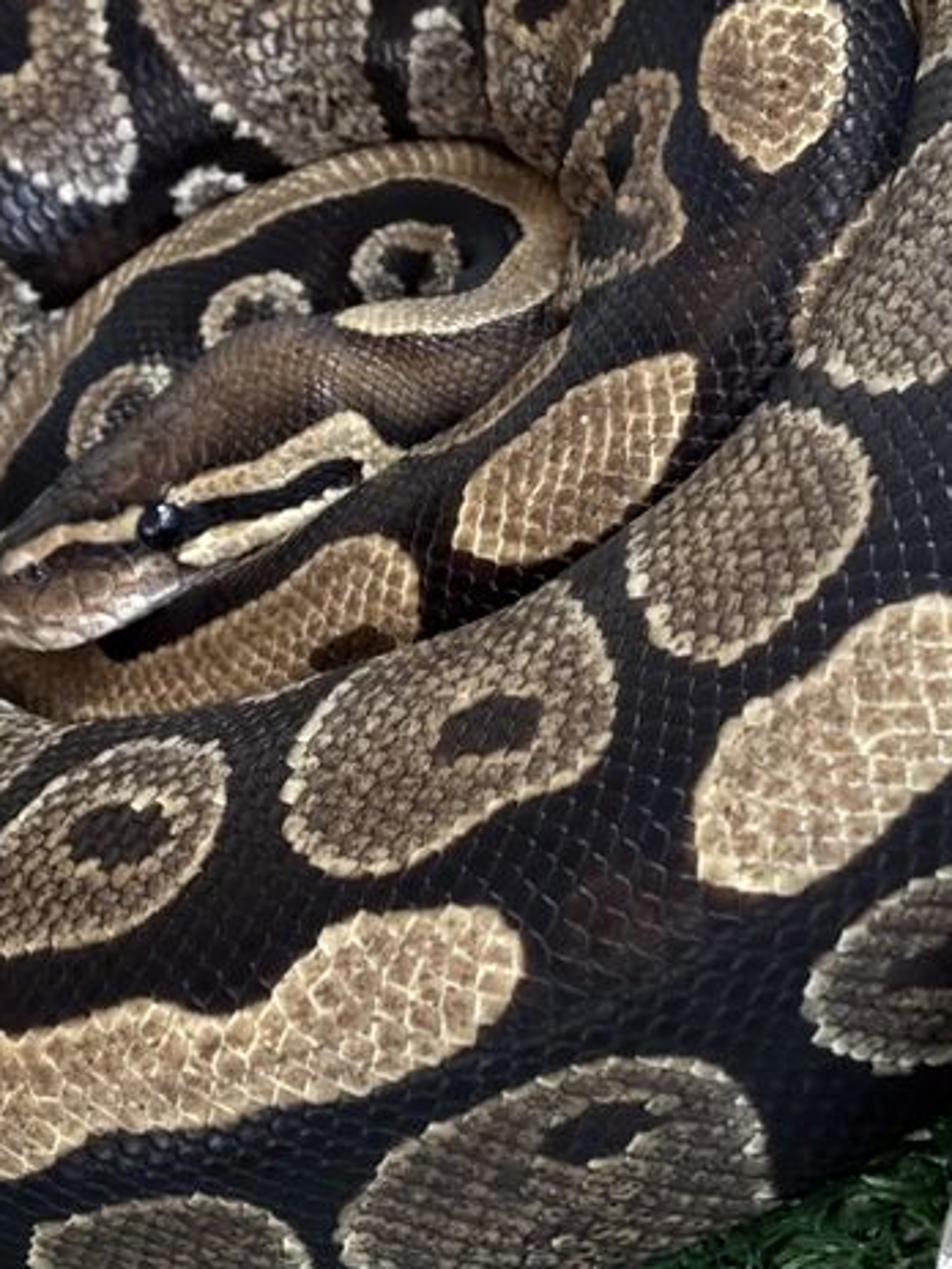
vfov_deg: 17.5
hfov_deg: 13.2
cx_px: 429
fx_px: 4107
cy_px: 427
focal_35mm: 112
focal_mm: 5.96
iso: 400
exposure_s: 1/9
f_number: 1.6
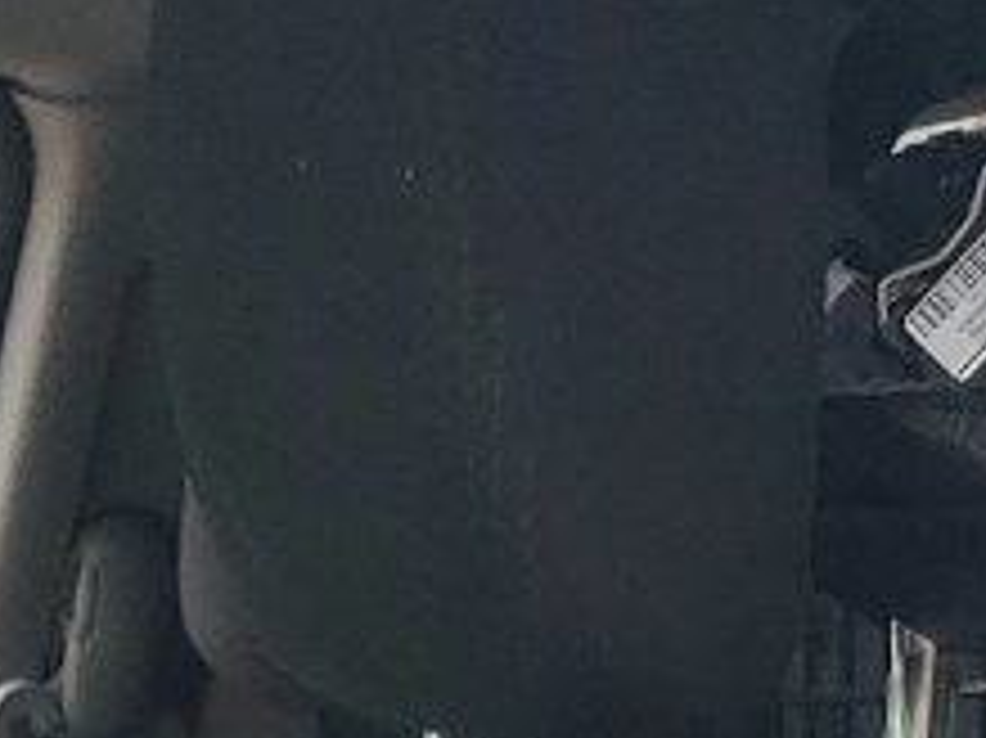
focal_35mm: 190
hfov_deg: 9.4
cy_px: 2466
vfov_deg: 6.8
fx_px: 5409
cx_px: -1261
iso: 50
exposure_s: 1/500
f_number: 1.5
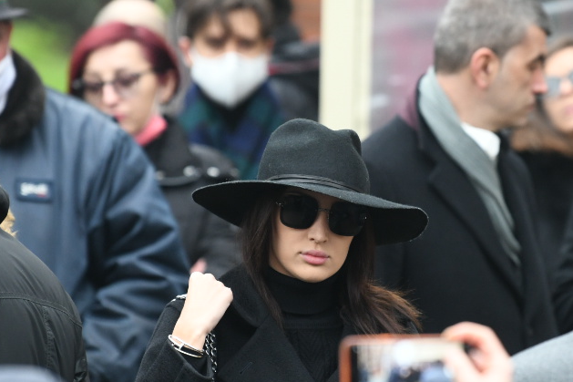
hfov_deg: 4.0
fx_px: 8194
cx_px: 396
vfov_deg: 2.7
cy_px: 215
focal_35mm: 515
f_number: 3.5
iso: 1250
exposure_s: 1/320
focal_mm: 200
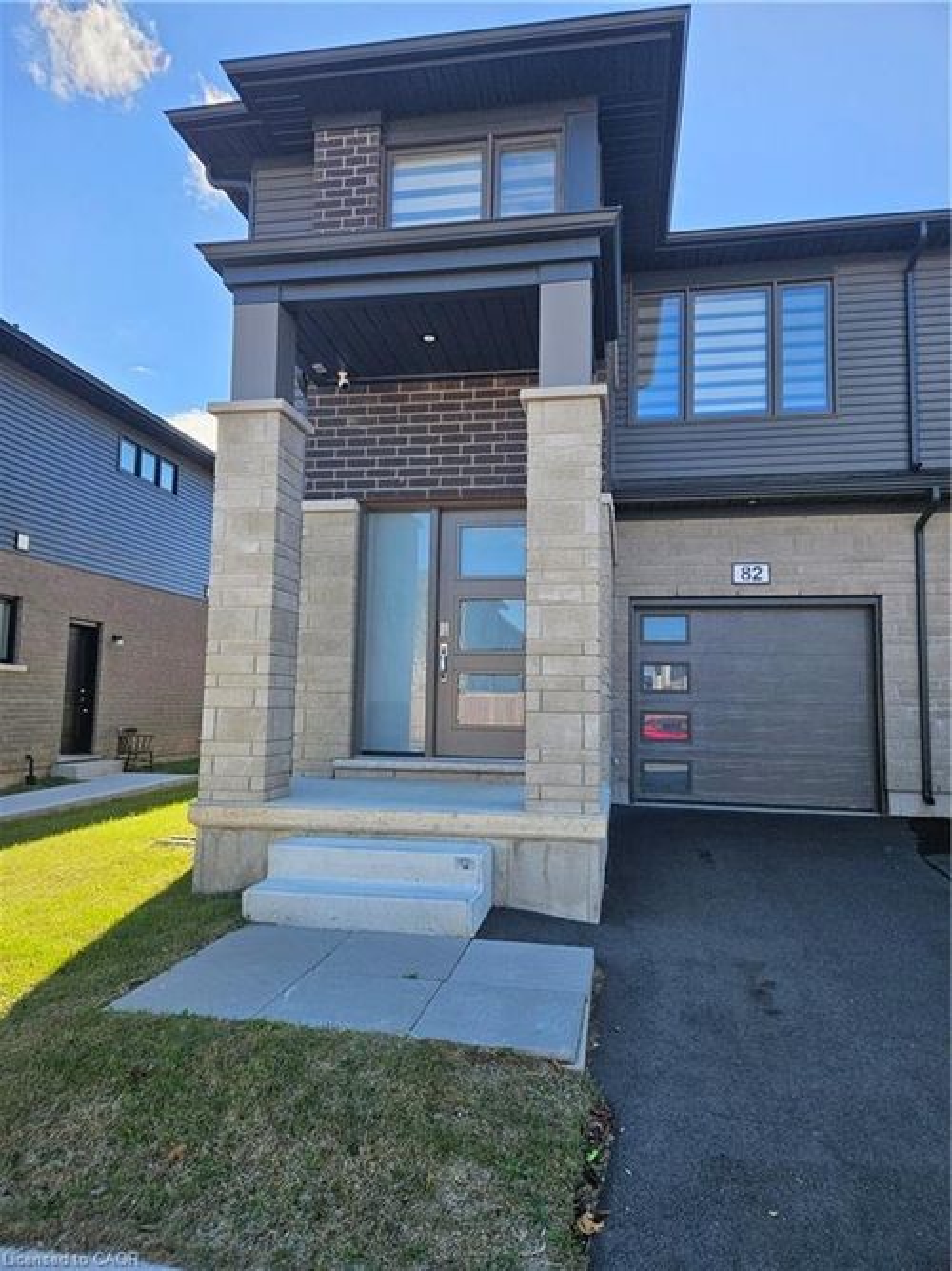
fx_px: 844
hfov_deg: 58.9
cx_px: 476
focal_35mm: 23
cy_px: 636
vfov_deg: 73.9
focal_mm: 5.4
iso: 80
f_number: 1.8
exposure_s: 1/2000
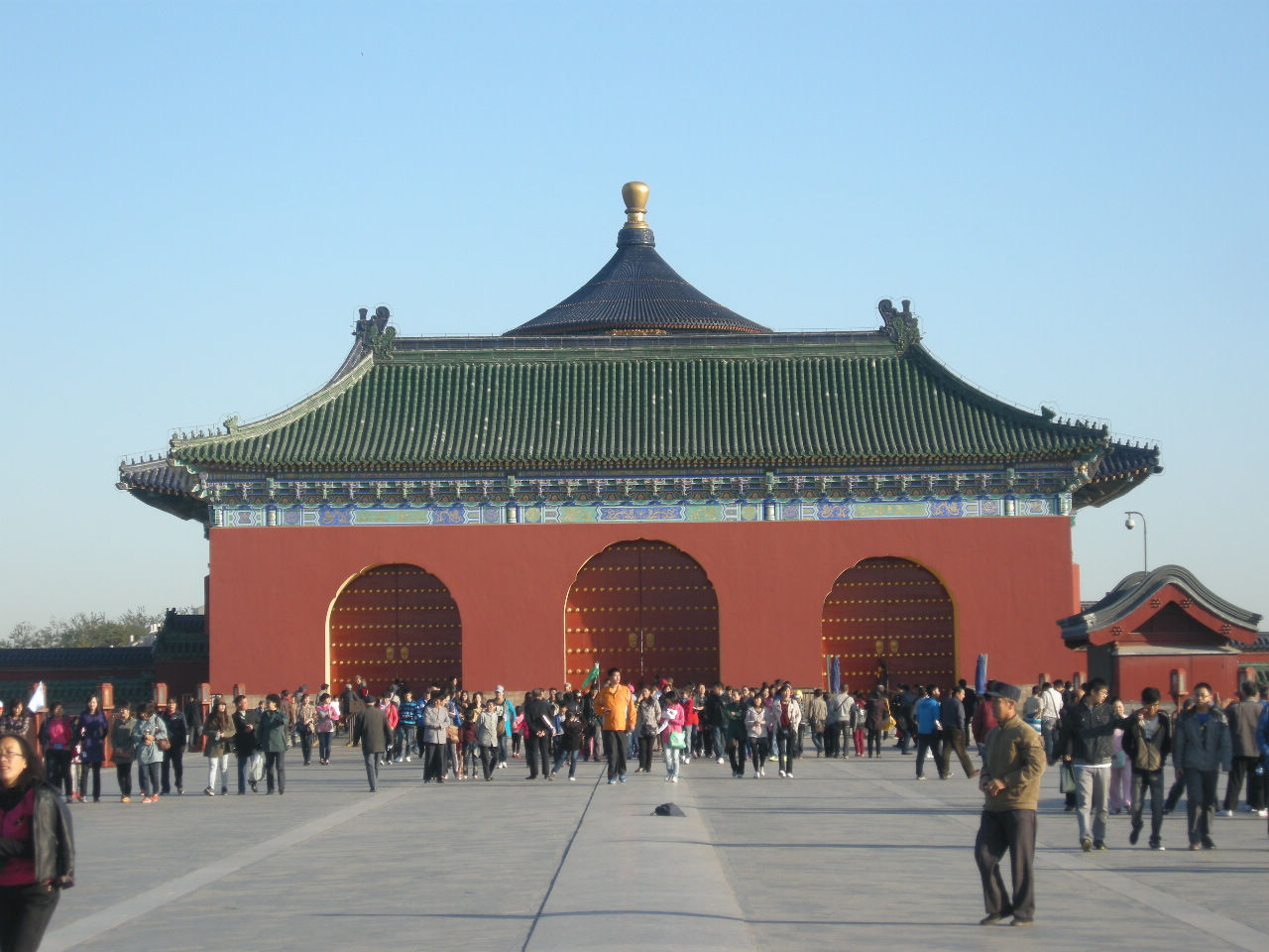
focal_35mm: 101
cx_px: 634
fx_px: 3703
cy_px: 476
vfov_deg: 14.6
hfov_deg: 19.4
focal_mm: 21.5
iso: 64
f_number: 5.2
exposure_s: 1/206
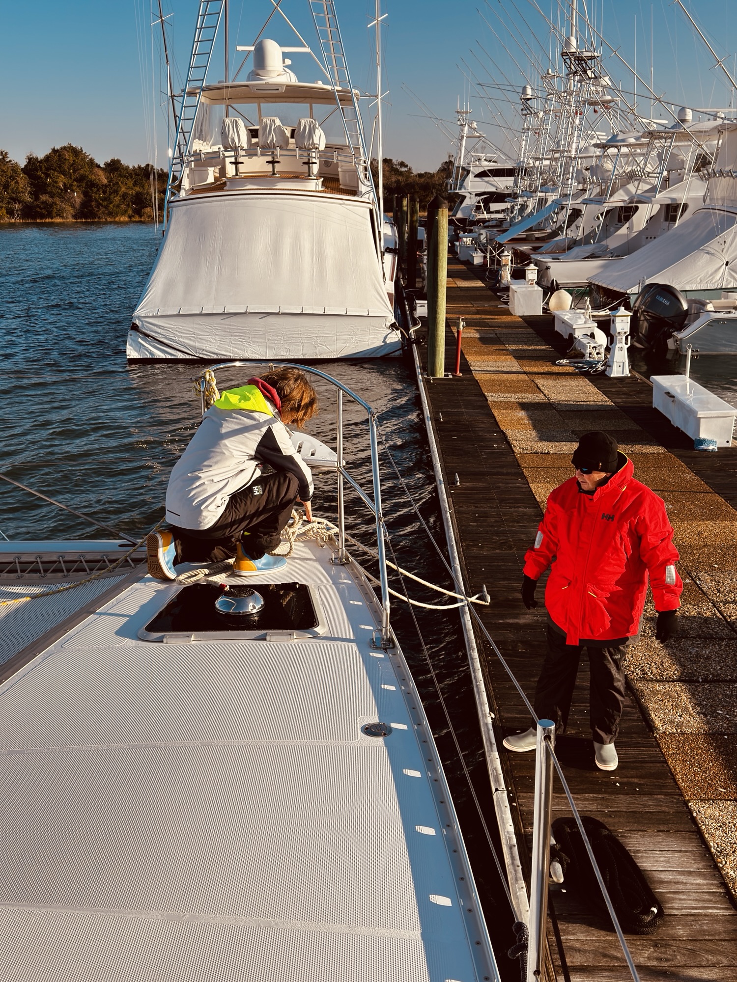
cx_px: 368
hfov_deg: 40.7
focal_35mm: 35
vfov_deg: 52.6
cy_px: 491
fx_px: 994
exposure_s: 1/3058
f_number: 1.78
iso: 100
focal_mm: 6.76
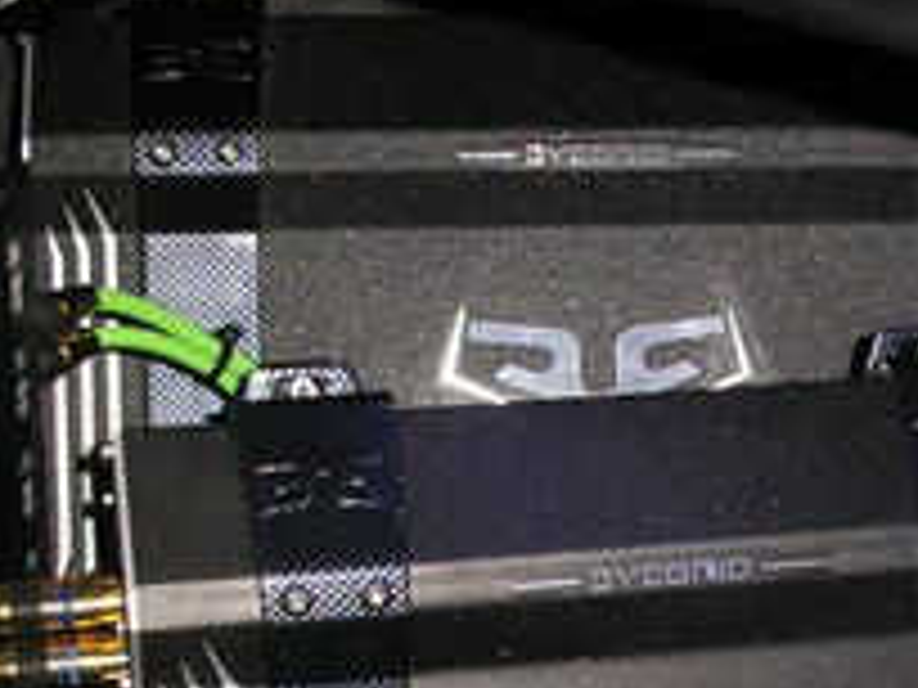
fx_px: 3156
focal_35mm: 119
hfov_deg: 16.5
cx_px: 706
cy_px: 692
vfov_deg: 12.3
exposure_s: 1/45
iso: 200
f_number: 2.8
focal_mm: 7.8
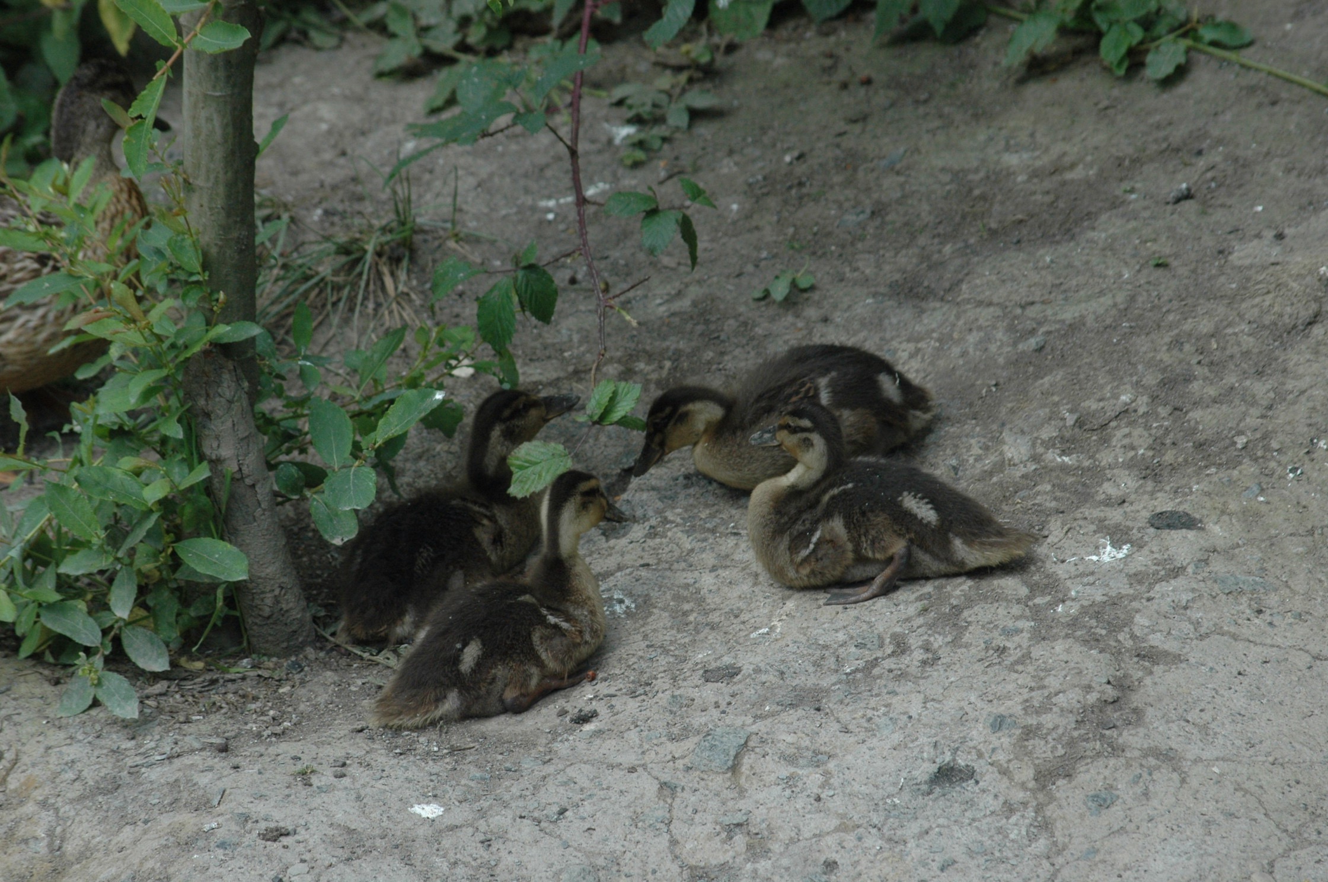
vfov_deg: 5.9
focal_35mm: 232
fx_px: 8567
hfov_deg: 8.9
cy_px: 441
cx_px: 664
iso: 400
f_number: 6.3
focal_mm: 155
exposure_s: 1/640
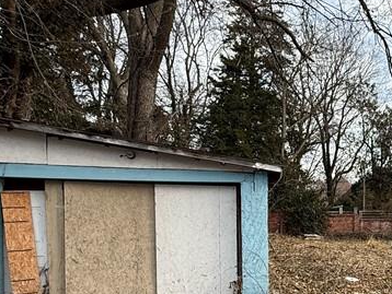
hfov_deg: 43.1
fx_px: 453
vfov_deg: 34.4
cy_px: 252
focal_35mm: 40
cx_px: 347
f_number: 2.2
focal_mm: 2.22
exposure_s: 1/709
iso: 64
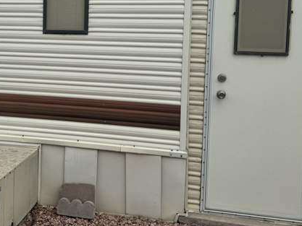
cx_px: 65
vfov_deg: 30.9
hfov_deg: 39.8
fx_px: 401
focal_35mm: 46
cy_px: 51
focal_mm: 6.86
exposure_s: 1/4310
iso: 80
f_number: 1.78
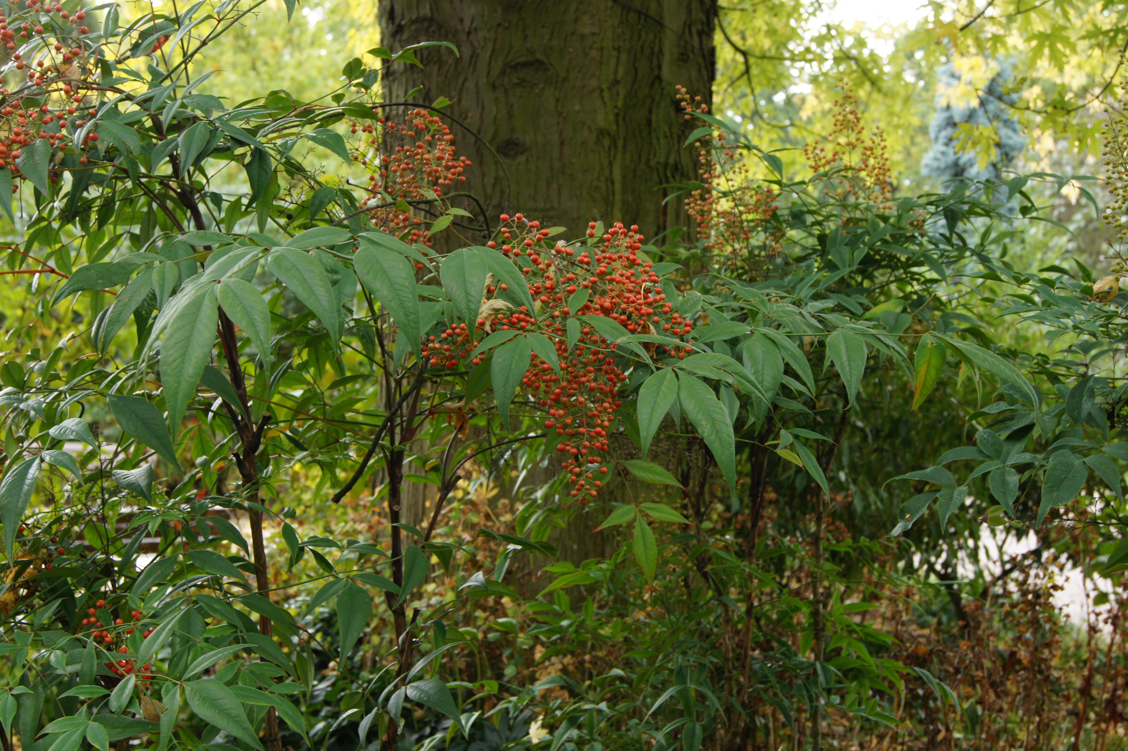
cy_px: 376
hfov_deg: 37.9
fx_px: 1644
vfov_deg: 25.7
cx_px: 564
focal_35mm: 52
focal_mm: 35
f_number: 6.3
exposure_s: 1/25
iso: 200
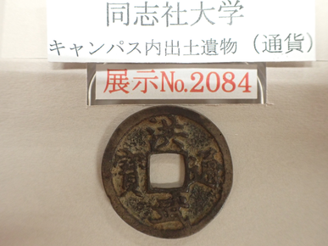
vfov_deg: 45.4
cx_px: 163
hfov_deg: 58.4
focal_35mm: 31
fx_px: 294
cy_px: 120
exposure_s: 1/80
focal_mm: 5.4
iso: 800
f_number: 2.3
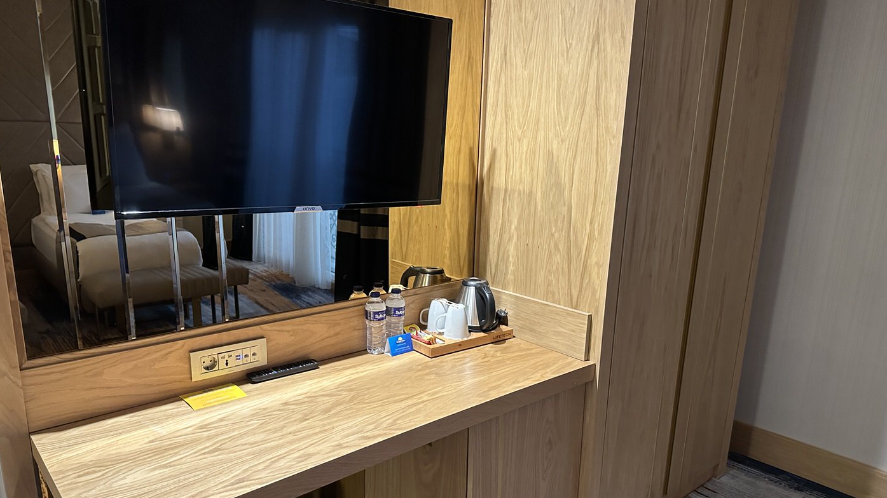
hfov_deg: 69.9
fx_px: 635
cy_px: 293
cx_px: 430
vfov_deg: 42.7
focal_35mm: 27
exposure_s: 1/50
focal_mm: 6.86
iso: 640
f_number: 1.78
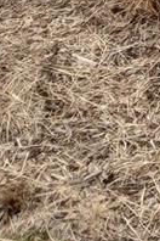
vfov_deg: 10.2
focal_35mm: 164
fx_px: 1093
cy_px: -414
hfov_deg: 7.5
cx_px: 461
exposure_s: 1/298
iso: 20
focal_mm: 3.98
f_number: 1.8
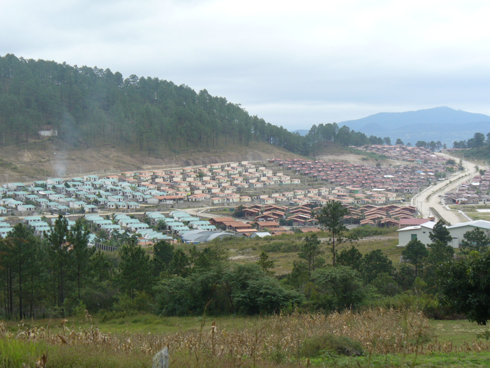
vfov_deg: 16.8
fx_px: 1246
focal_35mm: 88
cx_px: 245
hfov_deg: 22.3
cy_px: 184
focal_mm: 14.5
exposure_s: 1/200
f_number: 3.4
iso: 80
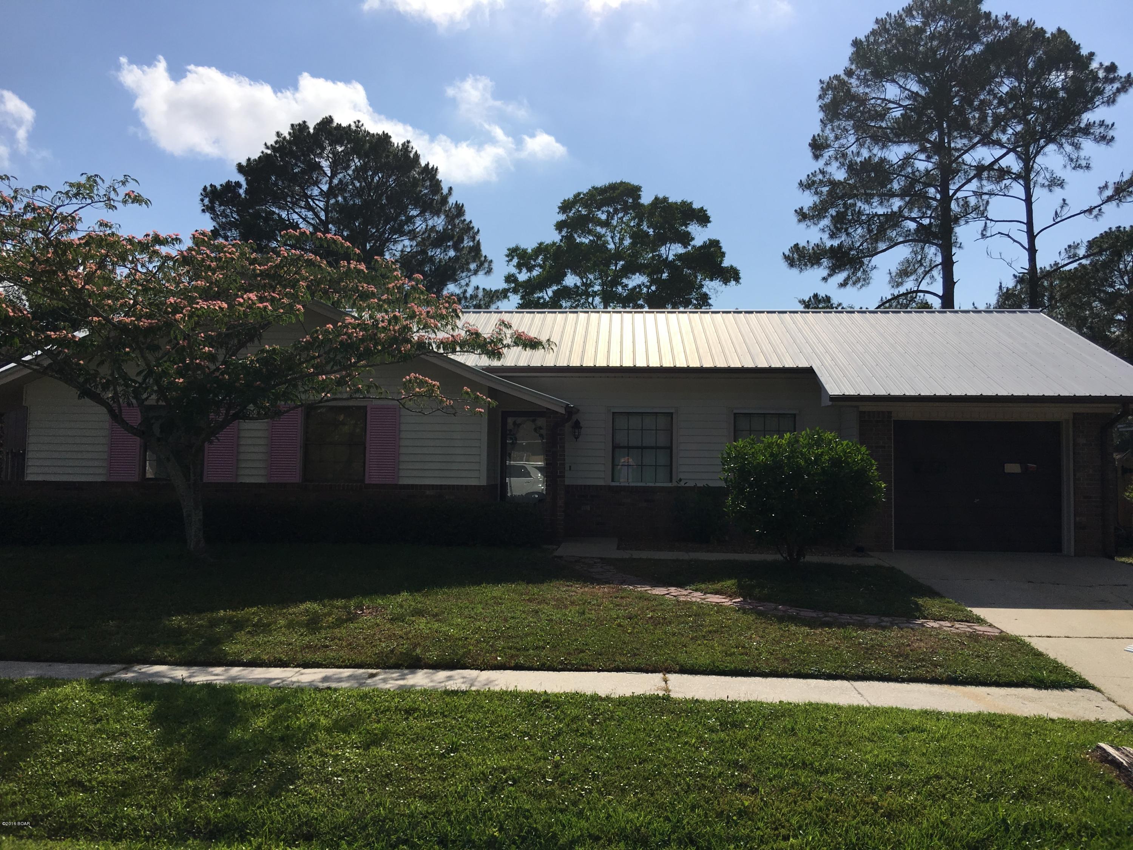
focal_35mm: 29
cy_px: 425
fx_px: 949
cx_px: 566
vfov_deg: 48.2
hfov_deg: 61.7
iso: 25
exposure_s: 1/3497
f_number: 2.2
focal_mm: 4.15
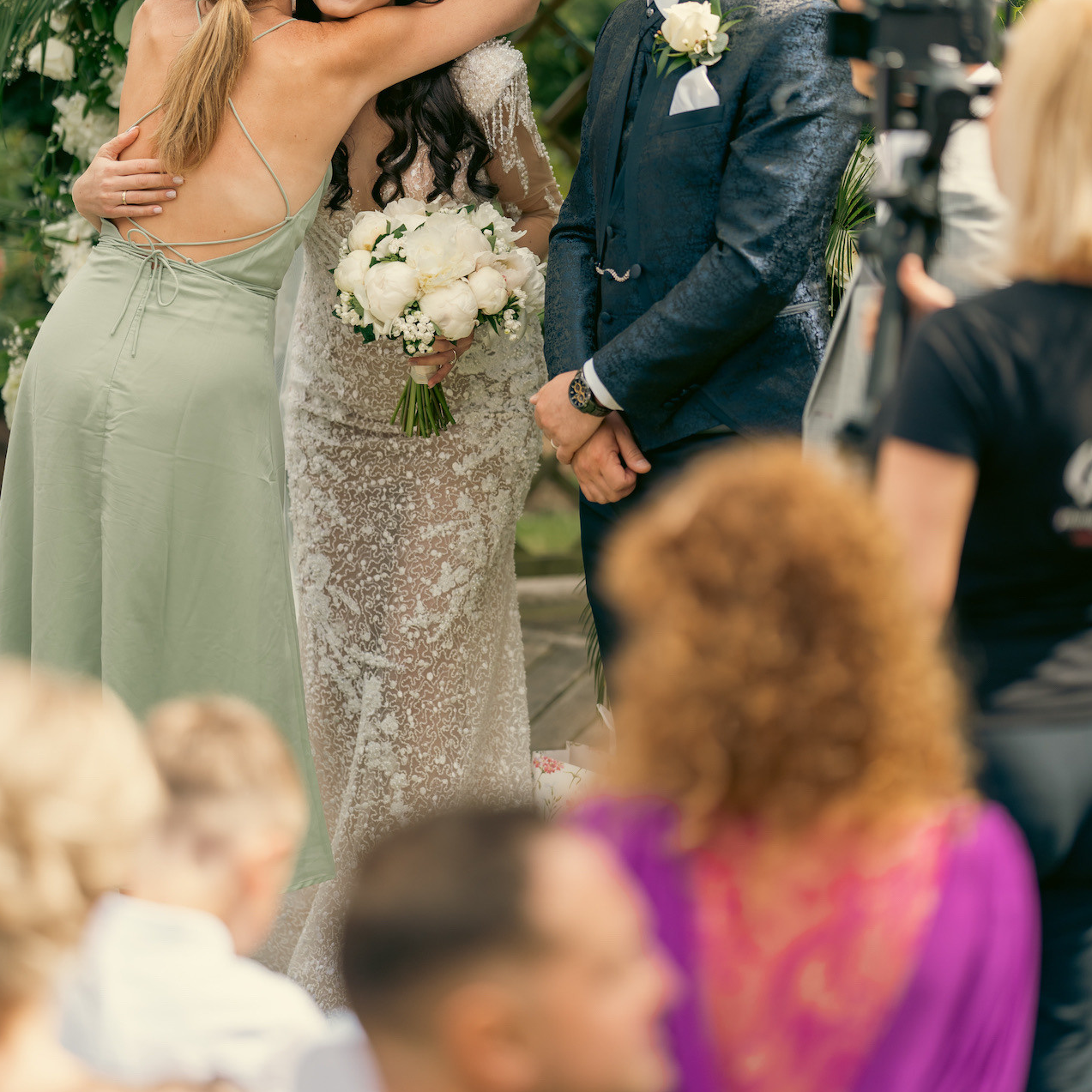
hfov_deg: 10.1
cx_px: 546
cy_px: 410
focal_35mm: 173
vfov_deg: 10.1
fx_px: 6174
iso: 100
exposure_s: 1/2000
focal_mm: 135
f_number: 1.8
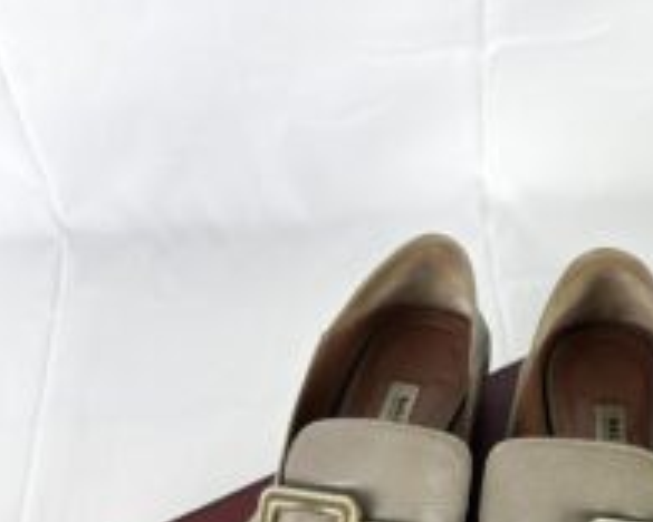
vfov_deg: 28.1
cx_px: 496
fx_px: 1005
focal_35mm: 52
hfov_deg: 35.2
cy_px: 468
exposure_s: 1/100
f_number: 1.5
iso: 40
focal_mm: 5.7
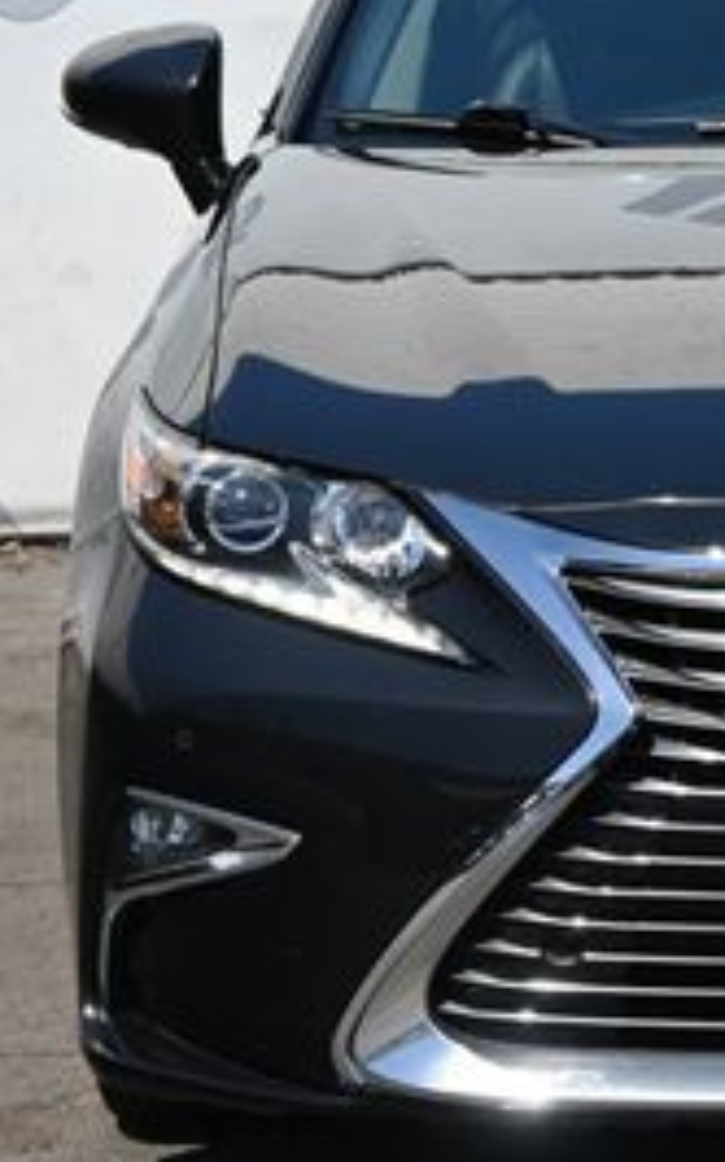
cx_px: 965
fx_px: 5823
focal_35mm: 184
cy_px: 432
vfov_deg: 11.4
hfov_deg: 7.0
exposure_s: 1/250
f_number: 6.3
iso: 110
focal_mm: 50
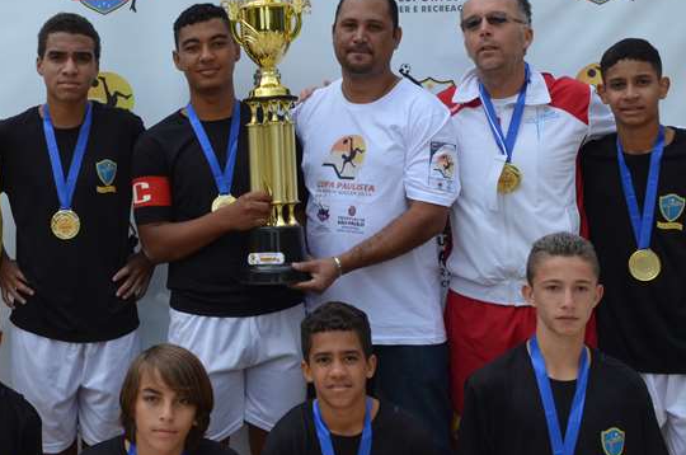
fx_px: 1217
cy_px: 203
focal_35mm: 64
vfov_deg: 21.2
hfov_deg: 31.1
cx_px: 199
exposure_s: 1/400
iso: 1000
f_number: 10
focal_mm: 24
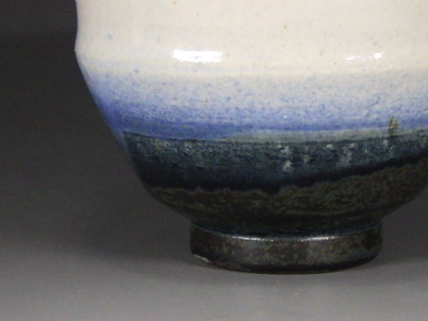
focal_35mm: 138
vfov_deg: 10.7
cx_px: 288
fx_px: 1706
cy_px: 92
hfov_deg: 14.3
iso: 400
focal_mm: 16.7
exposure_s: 1/80
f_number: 5
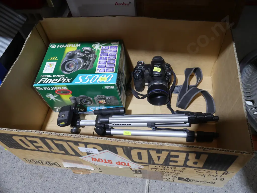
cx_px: 128
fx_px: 208
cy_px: 96
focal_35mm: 28
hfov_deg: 63.4
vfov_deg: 49.7
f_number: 5.6
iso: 1250
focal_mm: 14
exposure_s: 1/60
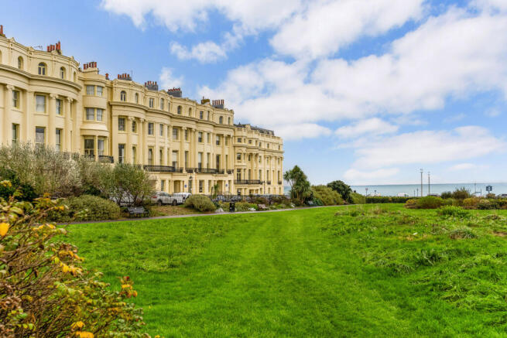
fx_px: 493
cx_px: 254
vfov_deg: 37.9
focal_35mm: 35
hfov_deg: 54.4
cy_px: 169
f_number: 10
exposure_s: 1/100
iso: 500
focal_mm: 35
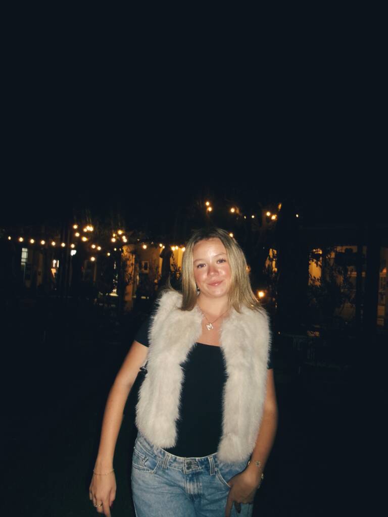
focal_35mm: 28
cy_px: 258
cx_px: 194
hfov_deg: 49.7
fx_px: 418
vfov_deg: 63.4
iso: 400
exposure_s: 1/34
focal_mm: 5.1
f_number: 3.9
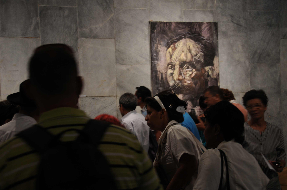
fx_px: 370
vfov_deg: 28.9
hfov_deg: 42.4
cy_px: 95
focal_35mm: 46
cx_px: 144
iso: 400
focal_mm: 31
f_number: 4
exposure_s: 1/25
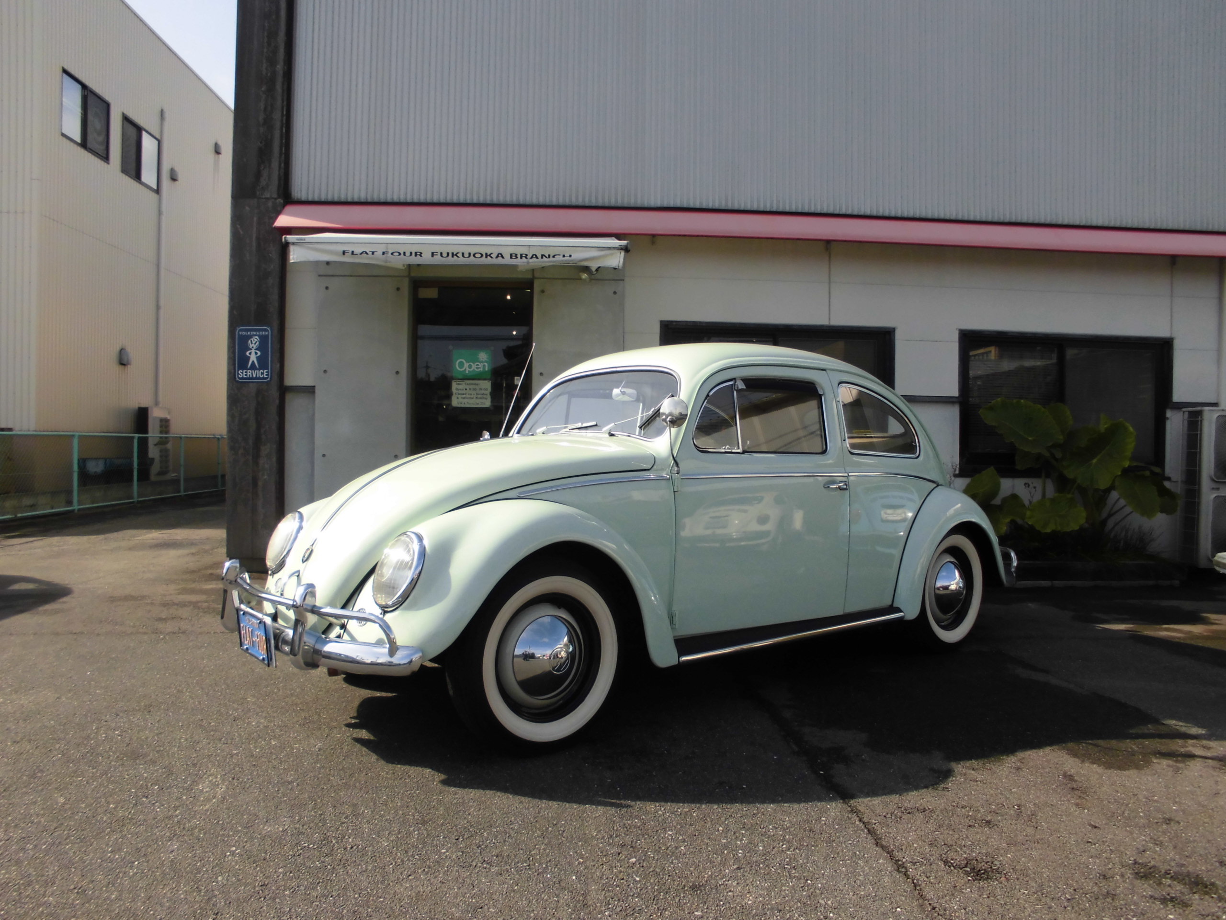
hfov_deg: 67.3
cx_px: 613
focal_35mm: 26
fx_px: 921
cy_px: 460
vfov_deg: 53.1
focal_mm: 4.6
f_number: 3.5
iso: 100
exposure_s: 1/500
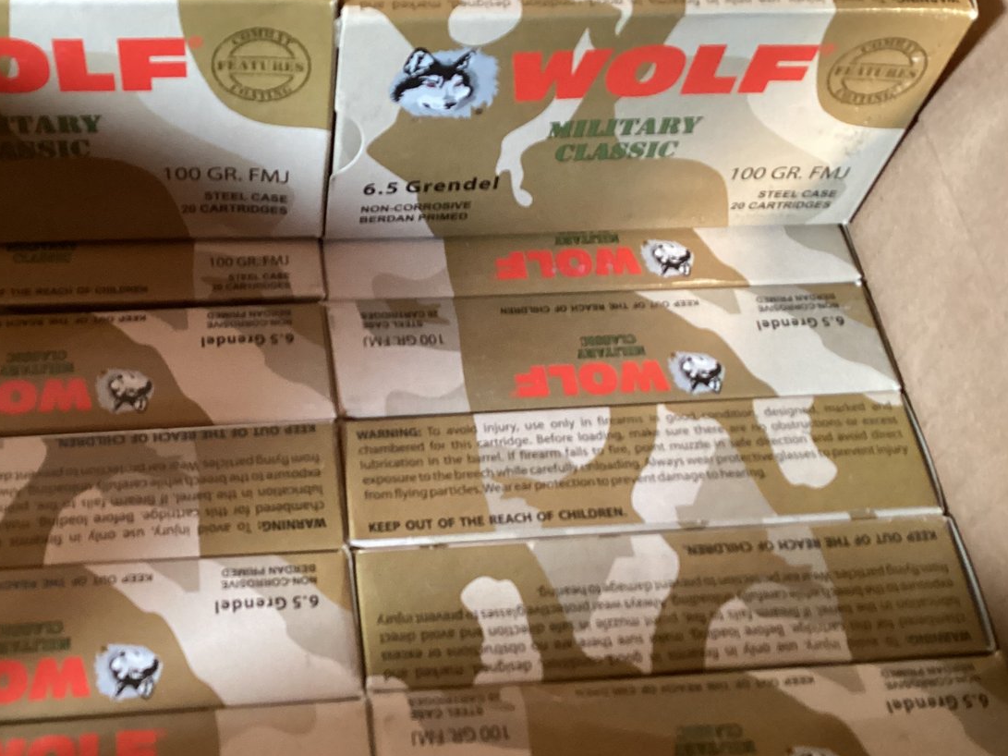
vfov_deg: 33.6
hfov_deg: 43.2
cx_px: 335
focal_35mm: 43
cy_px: 365
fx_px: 1252
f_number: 2.4
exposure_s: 1/30
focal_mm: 3.3
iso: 400
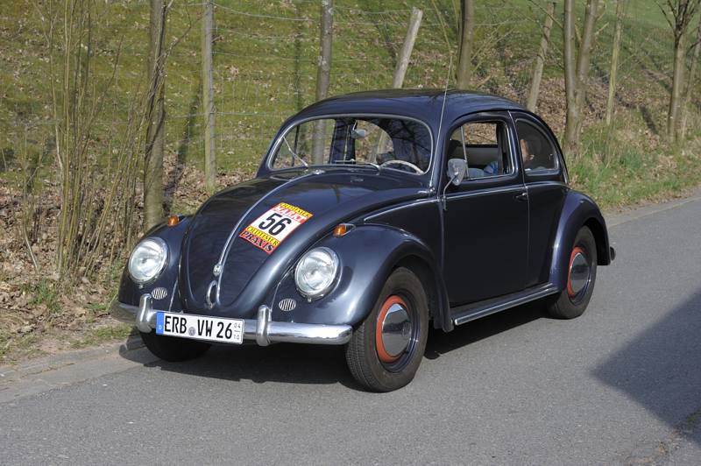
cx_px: 350
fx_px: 1362
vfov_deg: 19.4
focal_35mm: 70
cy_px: 233
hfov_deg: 28.9
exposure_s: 1/320
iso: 200
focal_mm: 70
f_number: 9
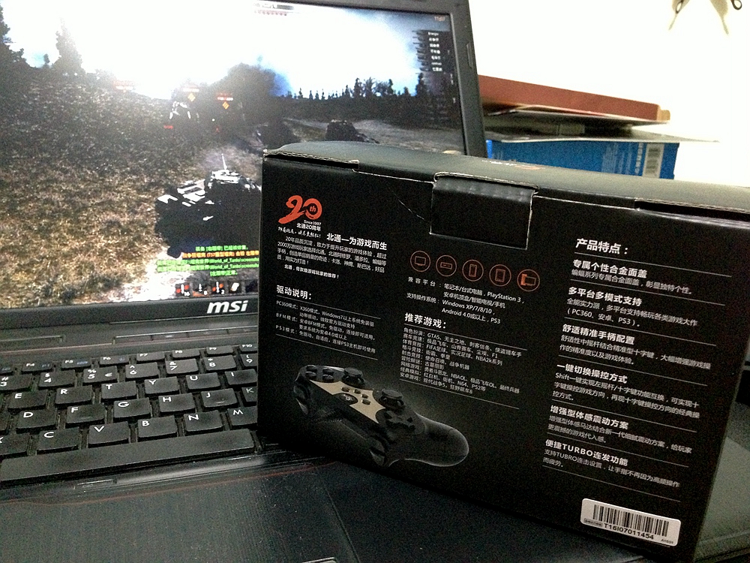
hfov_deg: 55.4
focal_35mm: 33
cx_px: 375
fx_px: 715
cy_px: 282
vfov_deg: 42.9
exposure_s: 1/15
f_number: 2.4
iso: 800
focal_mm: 4.13
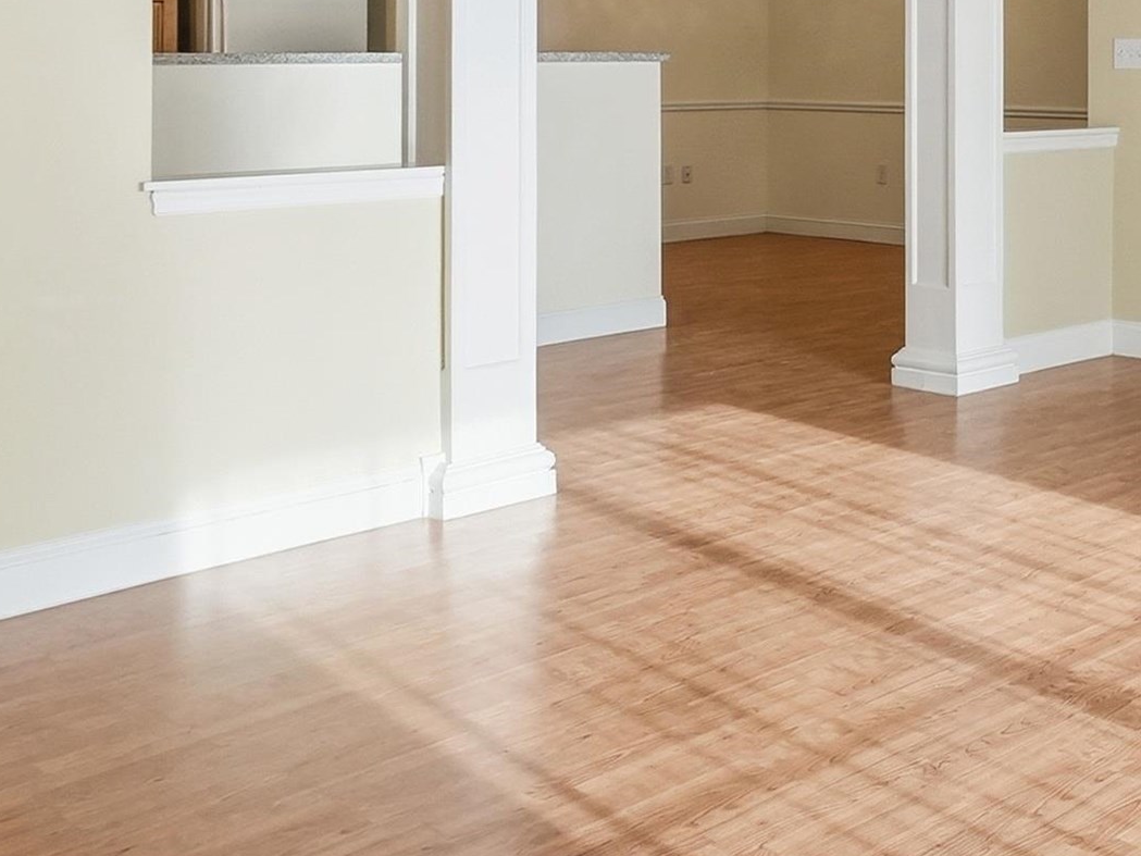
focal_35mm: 46
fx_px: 1530
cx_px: 1055
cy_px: 2
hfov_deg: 37.8
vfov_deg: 29.2
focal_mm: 11
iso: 800
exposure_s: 1/640
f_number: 7.1
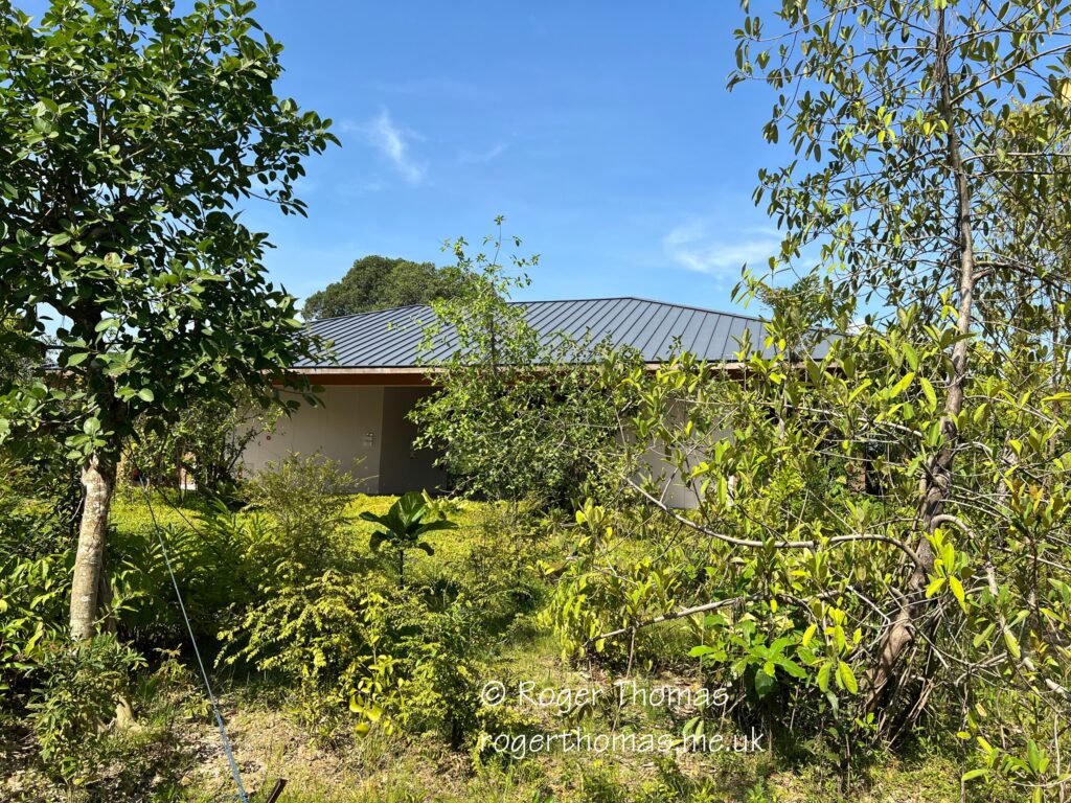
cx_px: 536
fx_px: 804
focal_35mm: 26
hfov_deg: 67.3
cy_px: 402
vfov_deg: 53.1
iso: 50
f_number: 1.5
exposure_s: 1/2762
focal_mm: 5.7
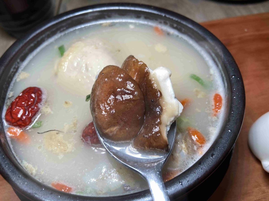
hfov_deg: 67.3
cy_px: 100
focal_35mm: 26
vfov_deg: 53.1
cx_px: 134
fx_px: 202
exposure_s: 1/126
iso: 32
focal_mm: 4.25
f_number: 1.8
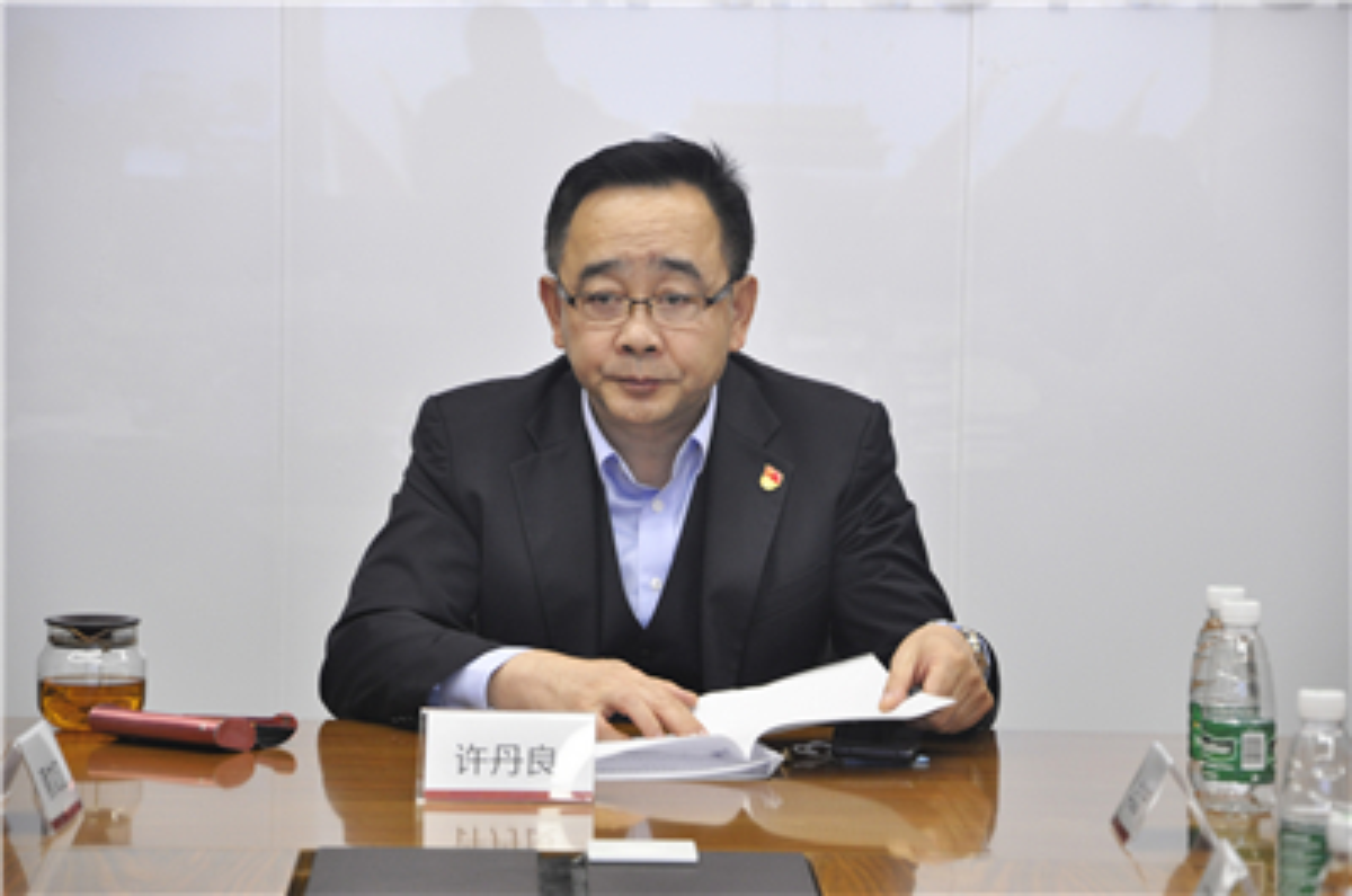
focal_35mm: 158
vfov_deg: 8.7
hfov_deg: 13.1
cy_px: 448
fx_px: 5903
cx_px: 676
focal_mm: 105
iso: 800
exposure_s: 1/50
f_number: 5.6
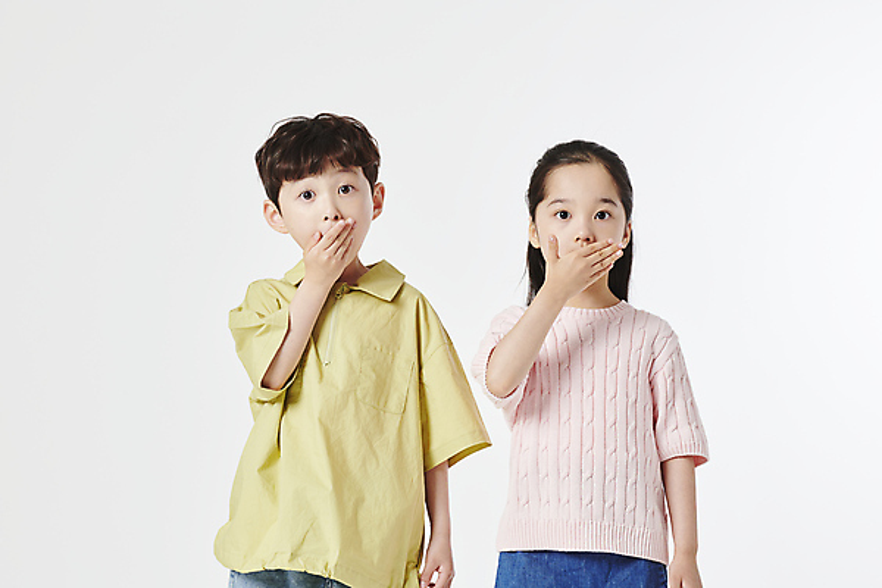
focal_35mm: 92
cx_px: 441
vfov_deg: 14.9
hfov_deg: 22.1
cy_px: 294
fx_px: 2254
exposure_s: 1/125
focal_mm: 92
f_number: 11
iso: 100
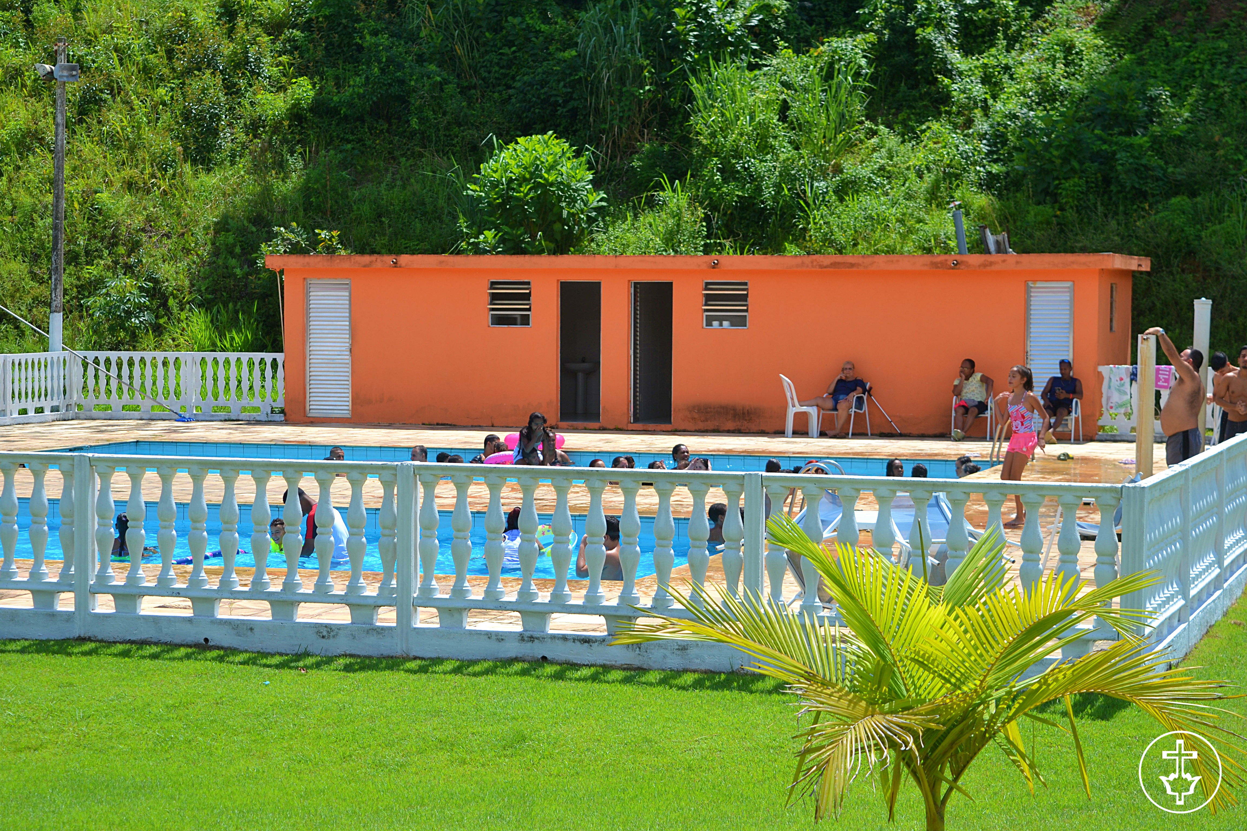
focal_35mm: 82
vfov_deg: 16.6
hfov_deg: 24.6
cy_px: 416
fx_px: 2857
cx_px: 624
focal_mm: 55
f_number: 8
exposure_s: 1/250
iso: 100
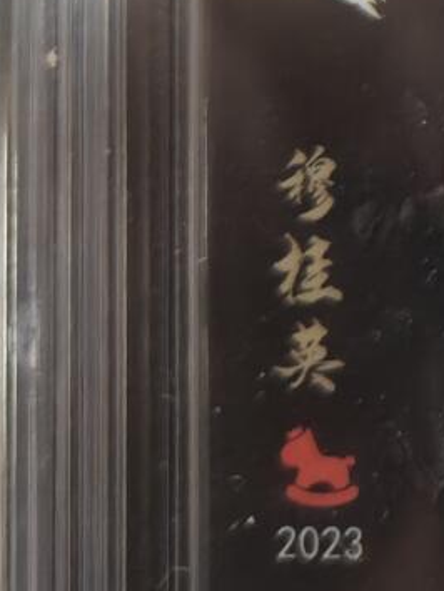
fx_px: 2084
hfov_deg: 10.6
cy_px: -364
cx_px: 1032
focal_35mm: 122
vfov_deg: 14.7
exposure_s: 1/50
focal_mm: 5.59
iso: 160
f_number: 1.8
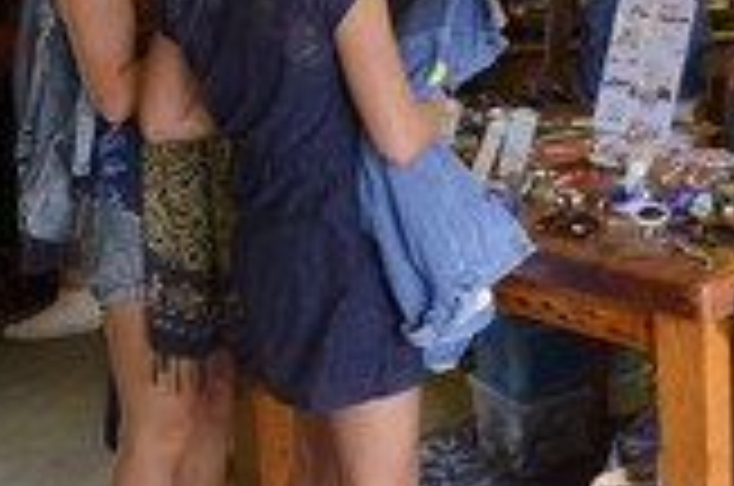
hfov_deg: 27.9
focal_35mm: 62
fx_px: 1262
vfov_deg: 21.5
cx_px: 910
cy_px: 94
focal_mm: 24
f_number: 5
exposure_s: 1/10
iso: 400
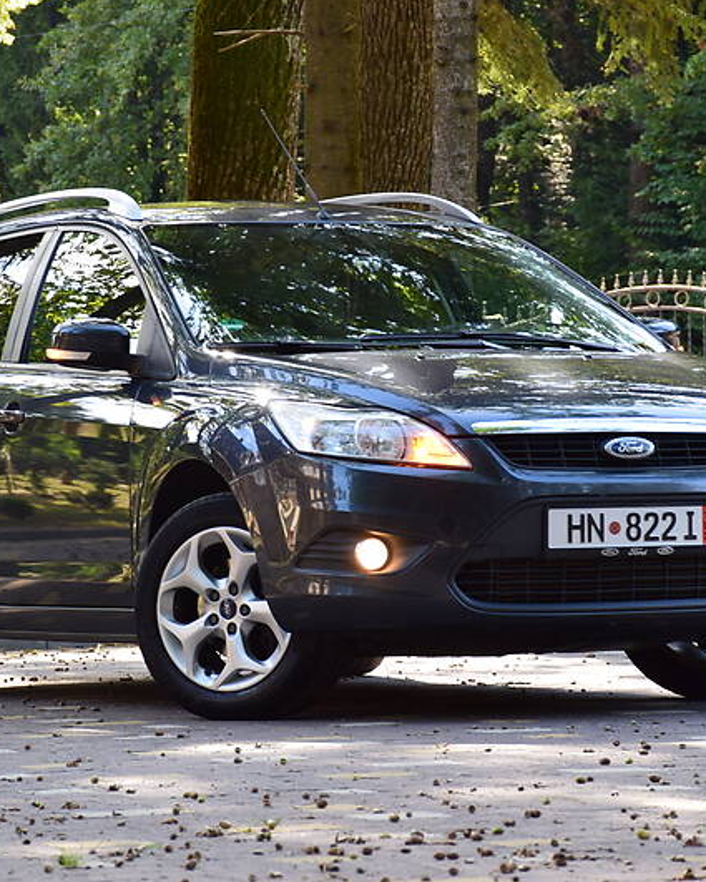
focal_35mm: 191
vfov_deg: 10.1
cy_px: 439
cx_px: 354
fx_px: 4987
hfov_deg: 8.1
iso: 400
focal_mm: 90
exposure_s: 1/80
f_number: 8
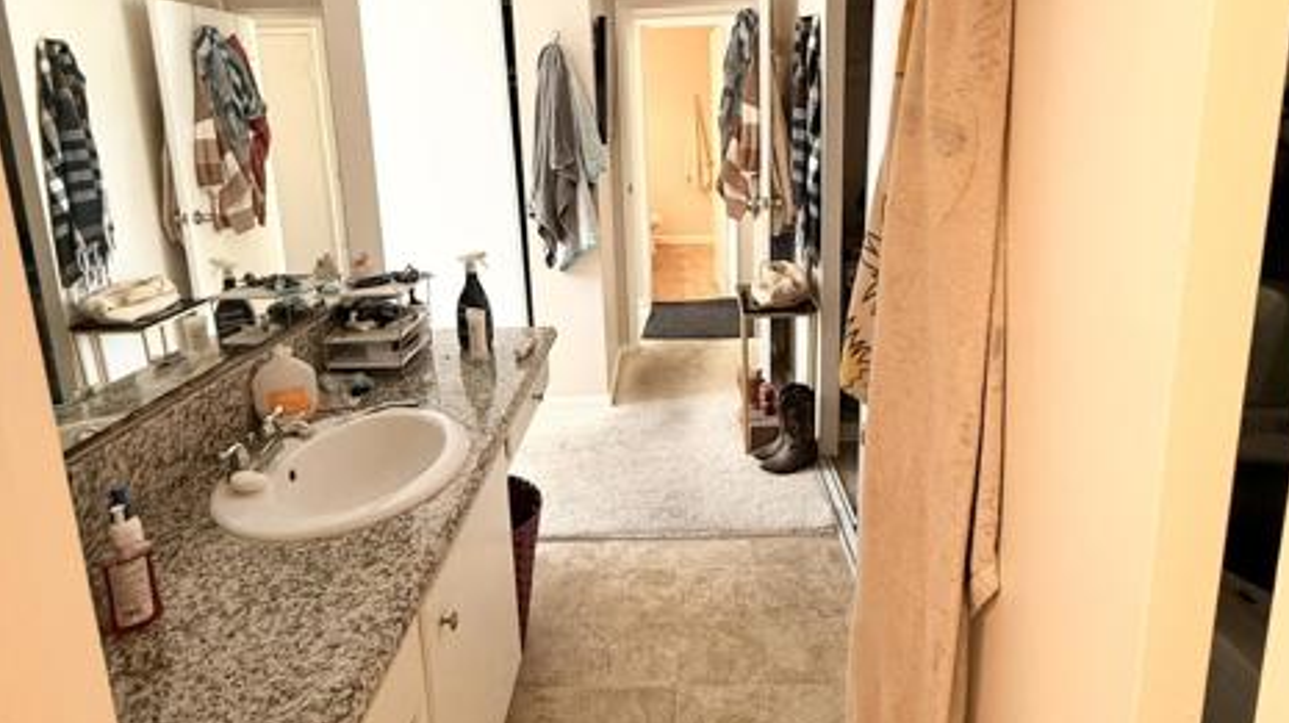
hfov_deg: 83.9
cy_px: 249
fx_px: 717
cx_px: 663
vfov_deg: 52.6
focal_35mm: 21
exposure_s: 1/60
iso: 320
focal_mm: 2.22
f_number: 2.2
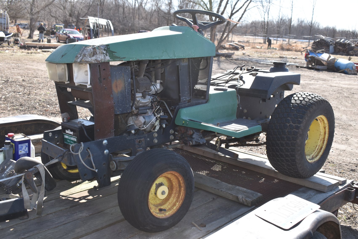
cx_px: 179
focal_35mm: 36
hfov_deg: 53.1
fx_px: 358
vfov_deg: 36.9
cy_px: 120
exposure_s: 1/200
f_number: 6.3
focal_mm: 24
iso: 100
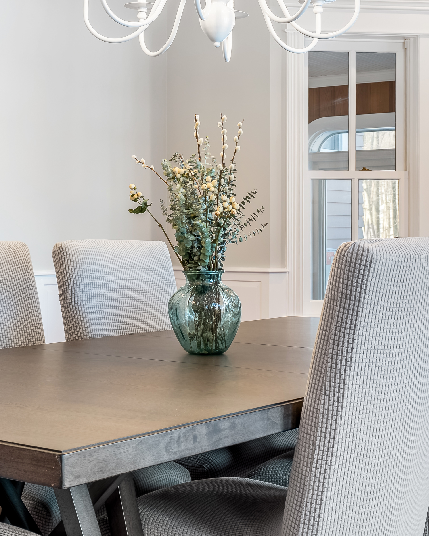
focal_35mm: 63
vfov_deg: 30.0
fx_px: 1000
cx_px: 138
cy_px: 262
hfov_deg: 24.1
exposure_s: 1.3
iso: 100
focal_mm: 23
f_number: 8
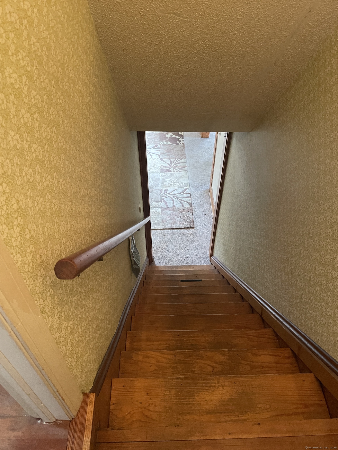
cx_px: 169
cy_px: 225
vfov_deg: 67.3
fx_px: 338
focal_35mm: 26
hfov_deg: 53.1
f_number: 1.6
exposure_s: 1/40
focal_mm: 4.2
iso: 400
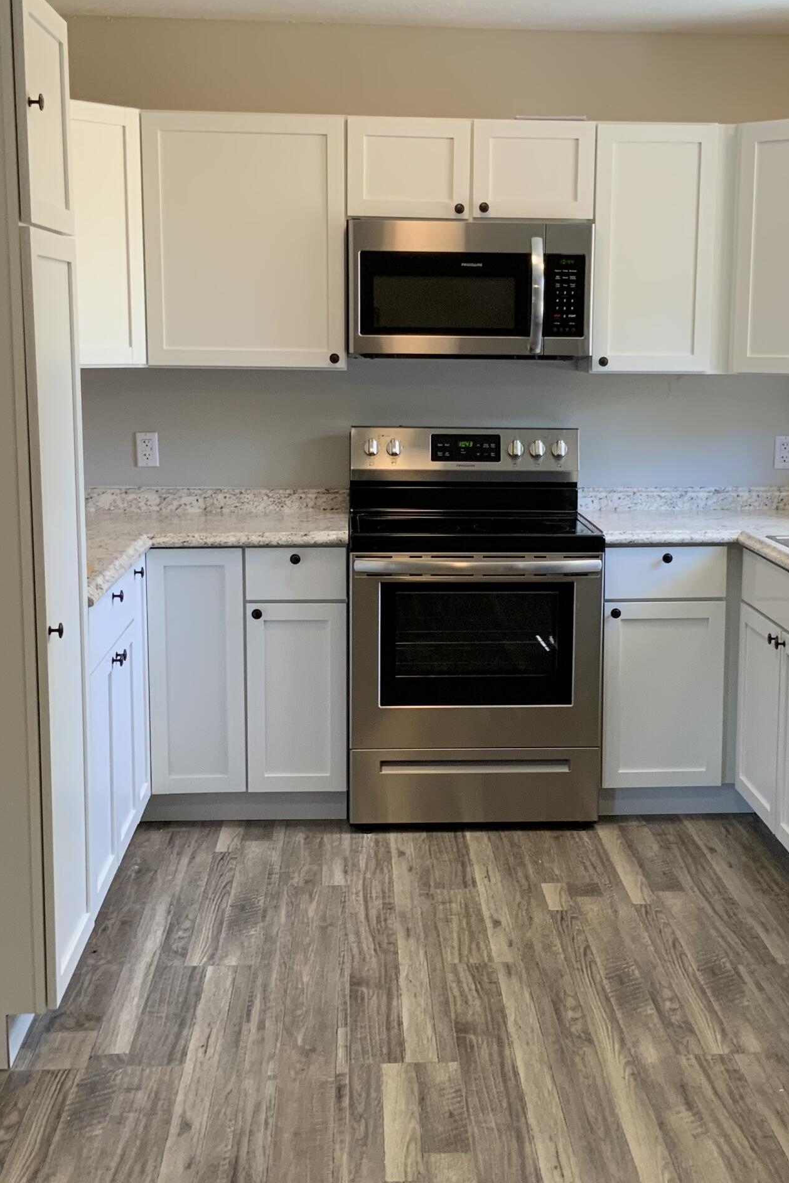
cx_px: 468
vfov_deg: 41.1
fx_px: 1578
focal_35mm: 48
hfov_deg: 28.0
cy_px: 584
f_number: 1.8
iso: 80
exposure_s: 1/60
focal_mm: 3
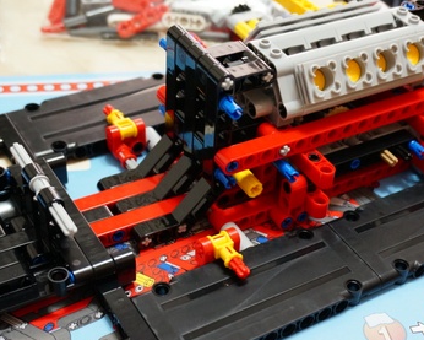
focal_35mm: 60
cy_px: 217
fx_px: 751
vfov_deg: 25.4
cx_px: 282
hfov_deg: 31.3
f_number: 4.5
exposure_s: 1/20
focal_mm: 23
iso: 1600
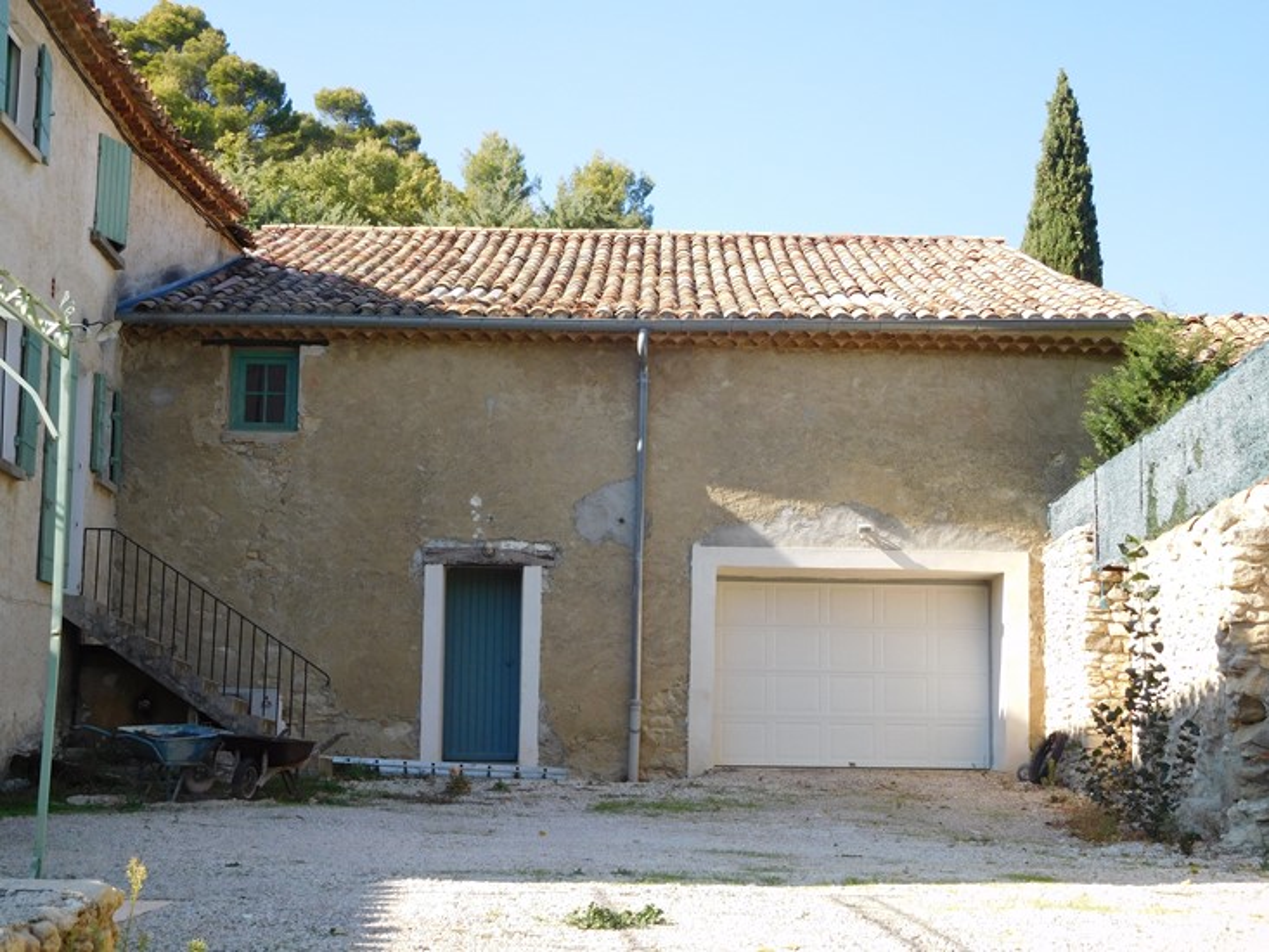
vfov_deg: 26.6
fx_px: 2017
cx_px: 634
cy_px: 476
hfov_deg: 34.9
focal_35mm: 55
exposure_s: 1/320
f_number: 4.2
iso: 125
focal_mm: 9.8
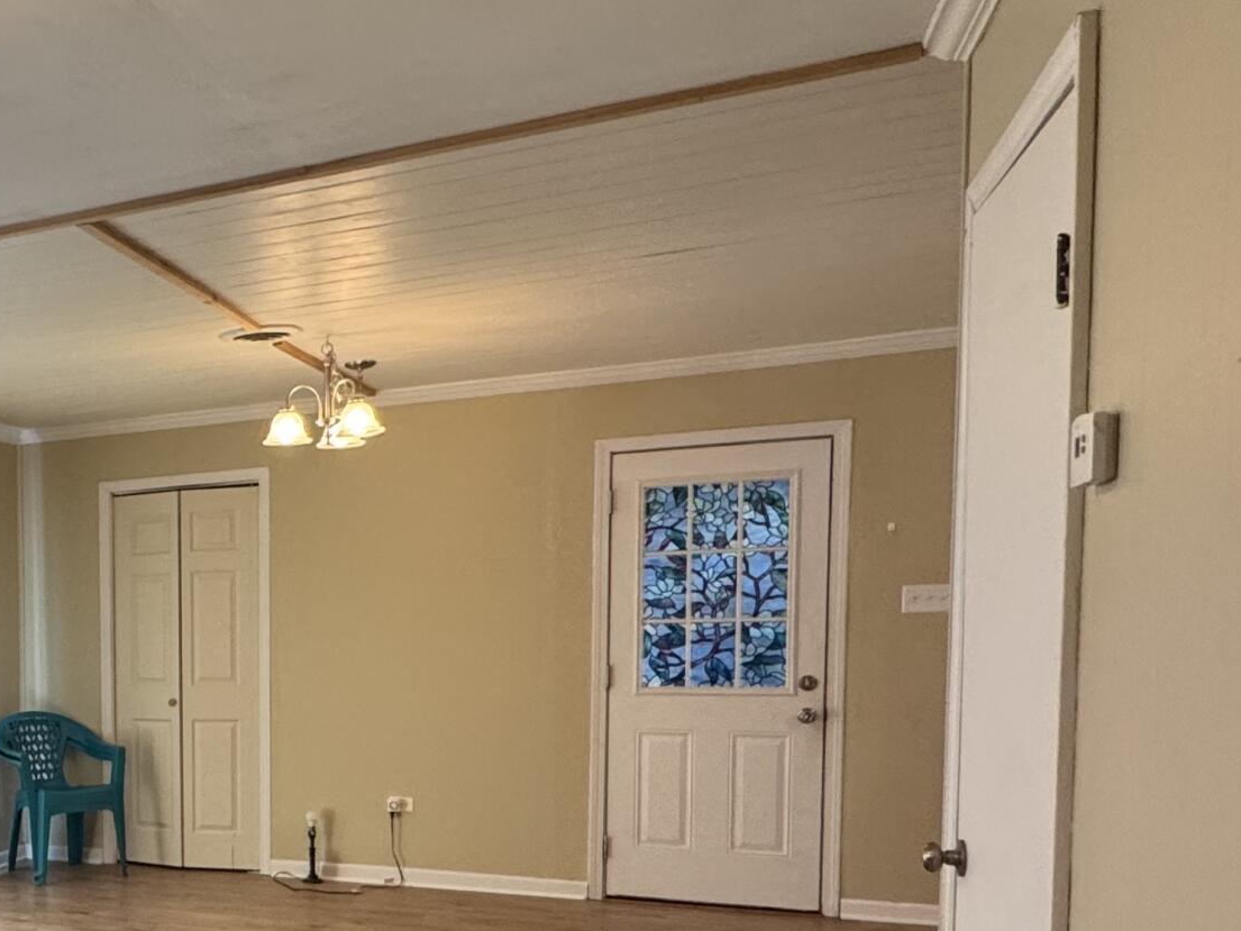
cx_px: -142
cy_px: 708
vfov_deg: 36.8
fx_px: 1362
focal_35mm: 38
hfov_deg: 39.5
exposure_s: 1/120
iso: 250
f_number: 2.2
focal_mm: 2.22
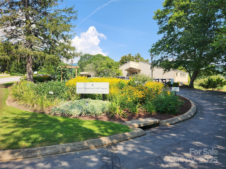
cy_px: 84
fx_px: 150
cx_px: 113
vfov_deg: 58.9
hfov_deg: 73.9
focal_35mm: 23
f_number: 1.8
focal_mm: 5.4
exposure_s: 1/1027
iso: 20
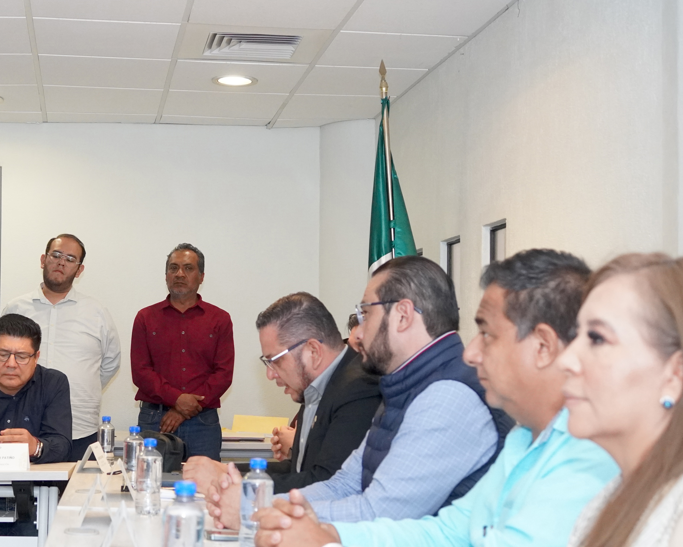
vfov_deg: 23.8
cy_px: 326
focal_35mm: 64
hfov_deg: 28.9
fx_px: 1294
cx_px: 139
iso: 3200
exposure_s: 1/160
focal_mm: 28
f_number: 4
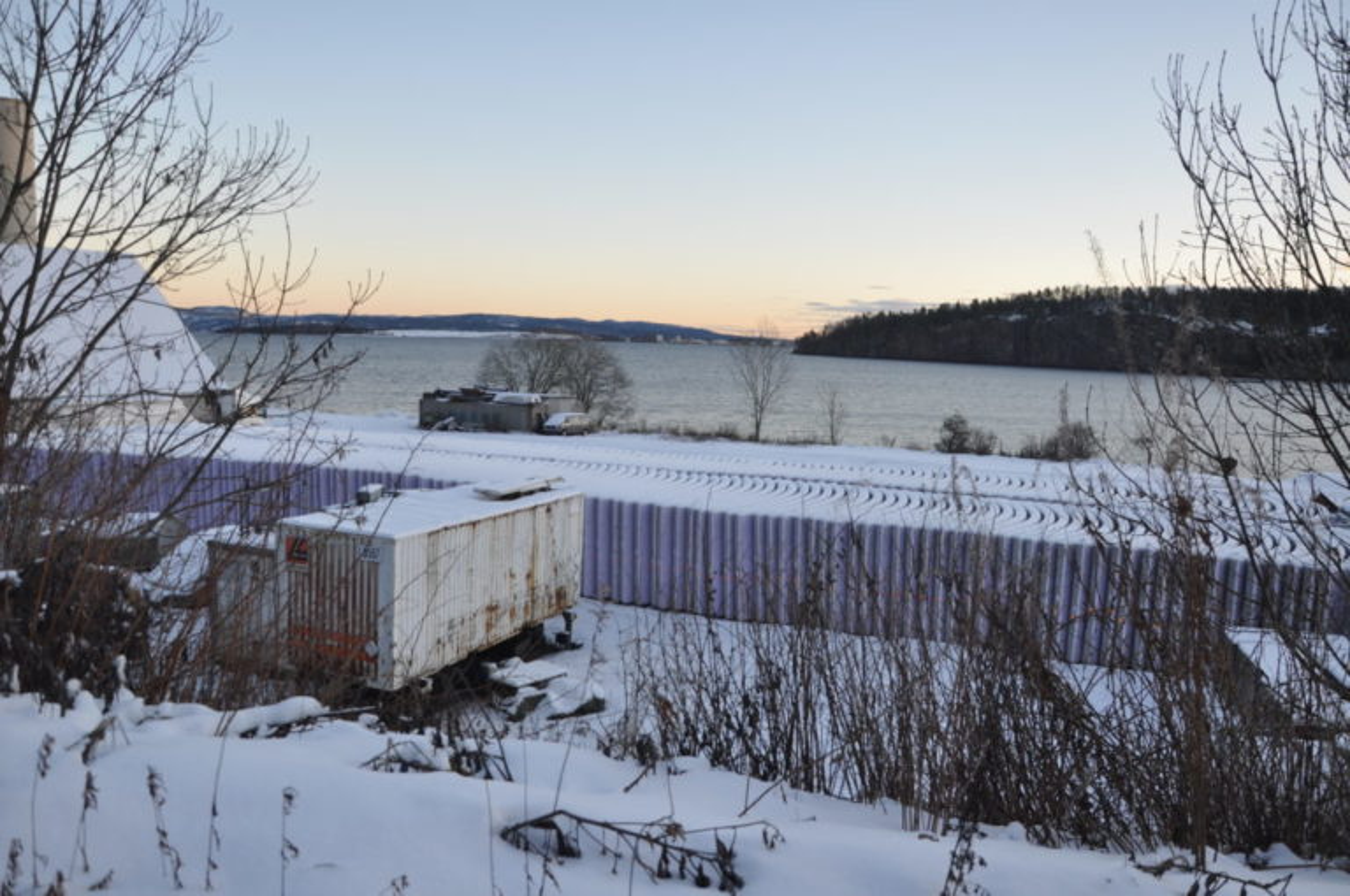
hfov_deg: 67.4
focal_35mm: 27
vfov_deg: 47.8
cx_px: 675
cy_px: 448
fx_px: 1011
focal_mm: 18
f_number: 5.6
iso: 200
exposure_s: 1/125
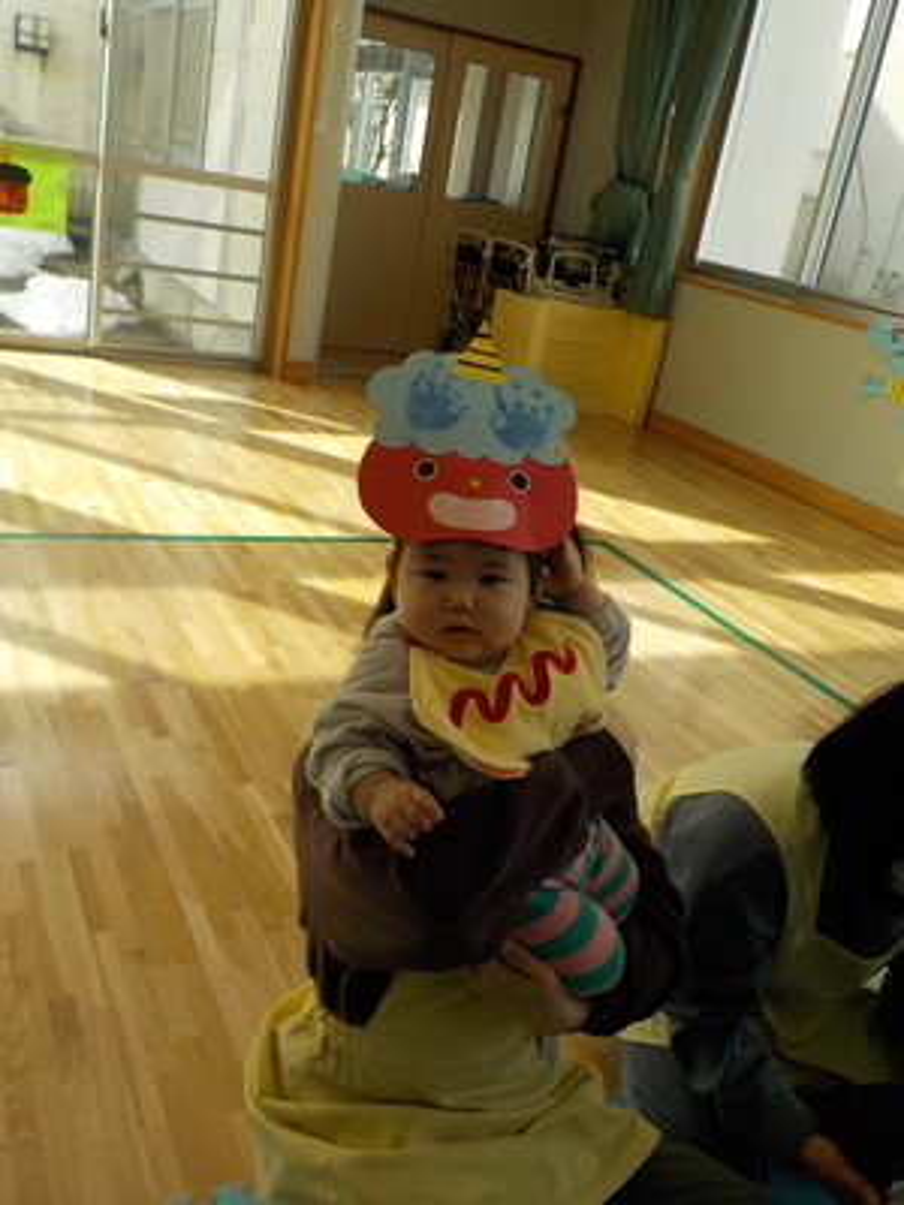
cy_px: 602
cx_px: 452
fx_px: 1045
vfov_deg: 60.0
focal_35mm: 30
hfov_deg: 46.8
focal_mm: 4.1
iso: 125
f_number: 3.3
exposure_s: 1/400
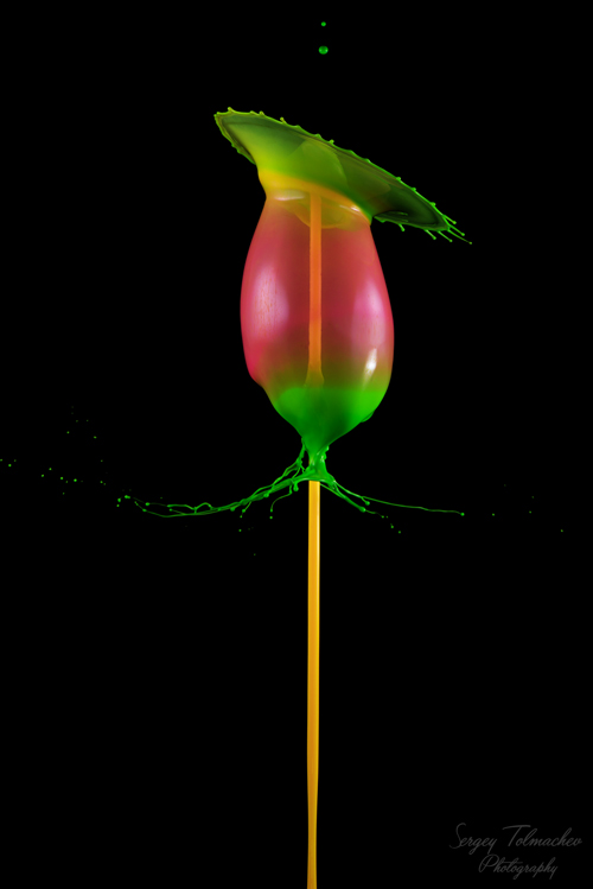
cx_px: 296
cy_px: 444
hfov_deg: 13.1
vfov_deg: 19.4
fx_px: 2592
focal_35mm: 105
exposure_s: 1/125
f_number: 22
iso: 100
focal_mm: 105
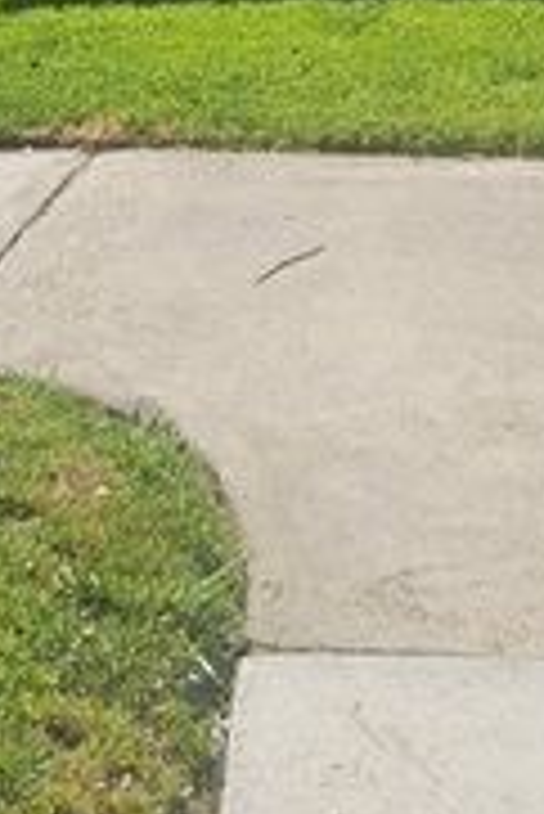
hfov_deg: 15.5
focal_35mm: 88
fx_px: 1991
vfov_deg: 18.4
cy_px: -623
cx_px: 436
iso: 25
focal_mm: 5.4
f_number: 1.8
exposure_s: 1/1628
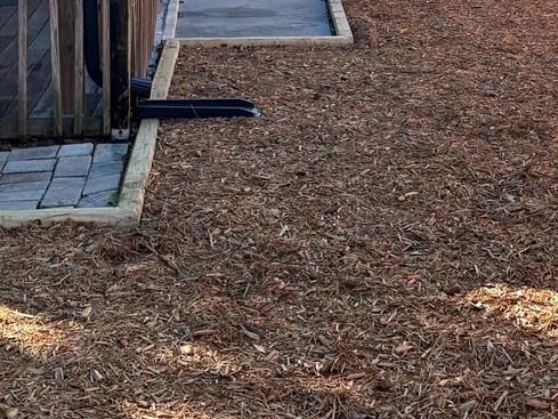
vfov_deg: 16.8
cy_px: -49
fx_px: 1371
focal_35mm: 85
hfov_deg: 23.0
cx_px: 292
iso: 64
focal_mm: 5.96
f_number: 1.6
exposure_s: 1/1799
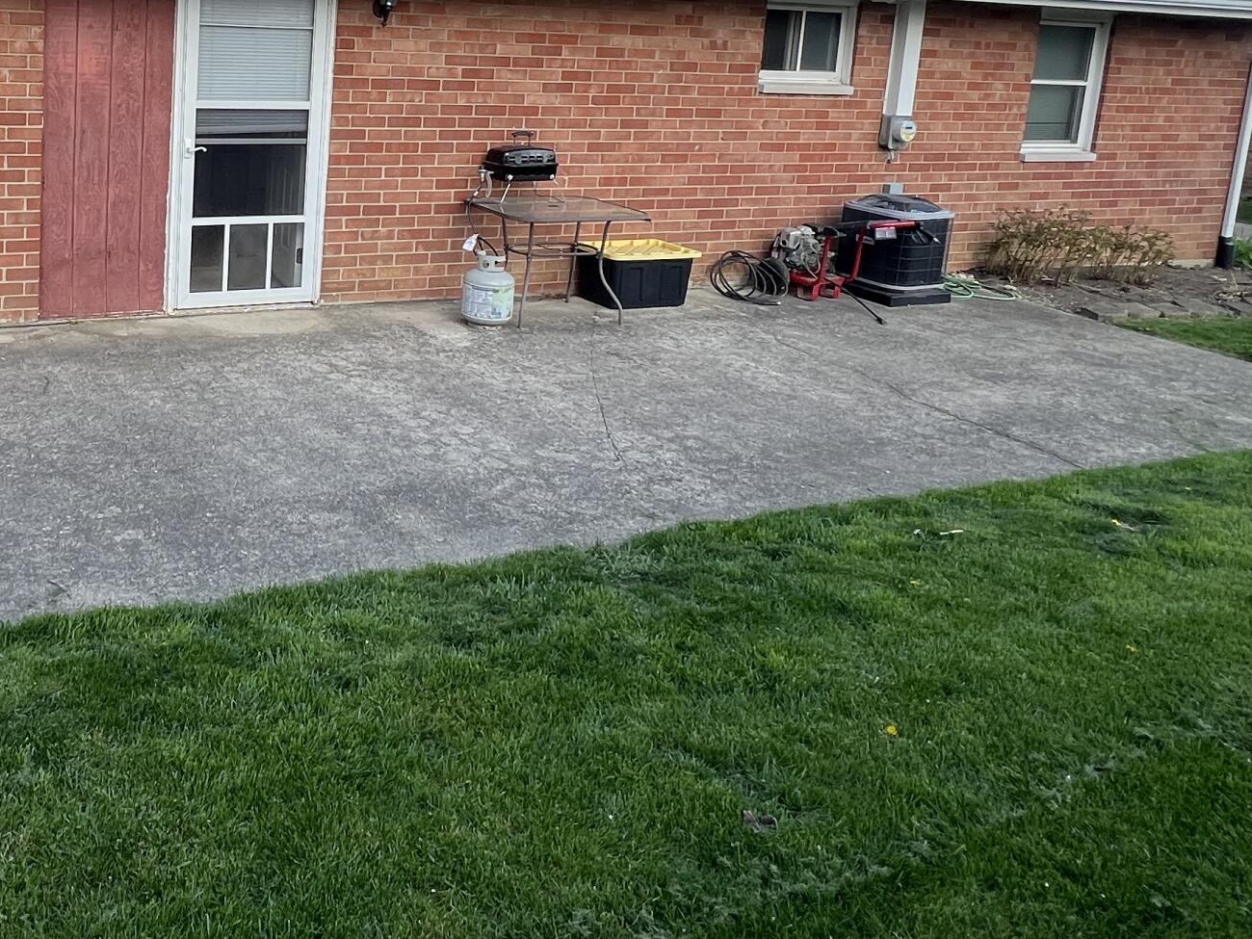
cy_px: 200
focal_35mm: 30
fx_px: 1085
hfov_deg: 55.5
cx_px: 242
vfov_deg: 44.7
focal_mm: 1.57
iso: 32
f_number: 1.8
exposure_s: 1/413
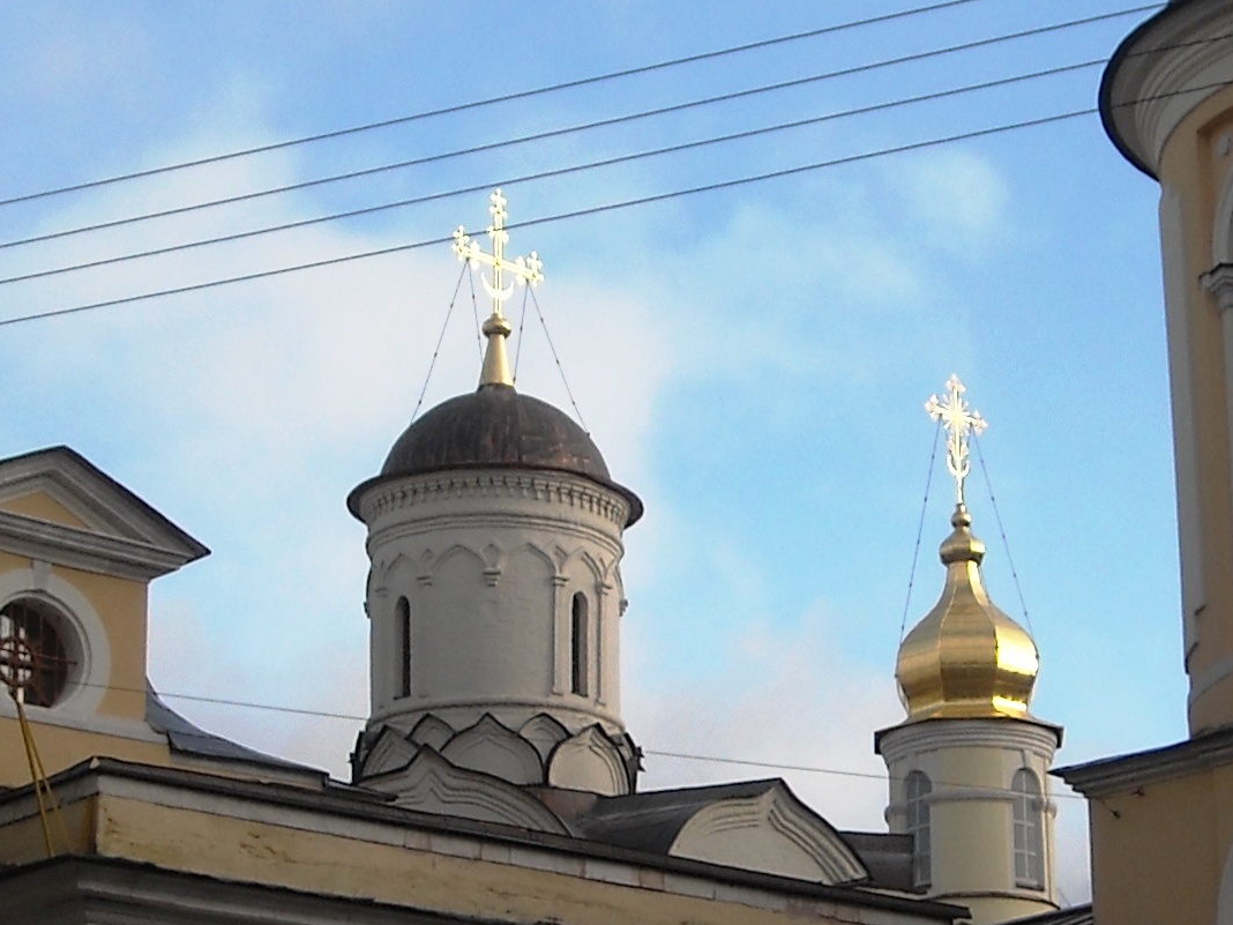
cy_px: 424
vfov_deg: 13.8
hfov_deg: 18.4
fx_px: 3811
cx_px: 666
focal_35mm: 107
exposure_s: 1/201
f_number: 5.6
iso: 64
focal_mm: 5.7
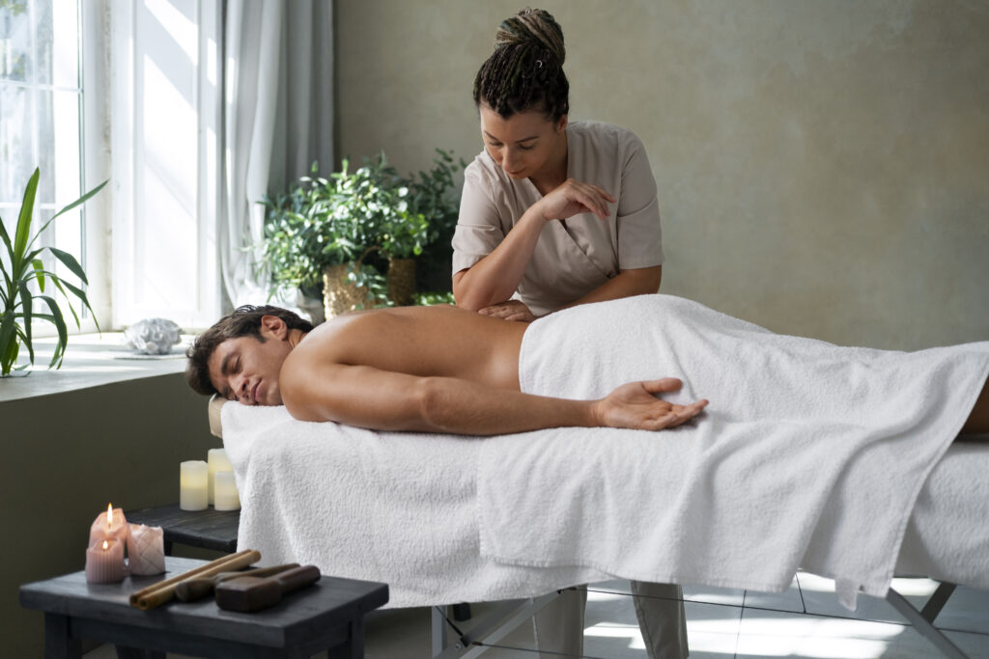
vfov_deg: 25.5
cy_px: 330
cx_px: 494
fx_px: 1456
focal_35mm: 53
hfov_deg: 37.5
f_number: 2
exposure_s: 1/640
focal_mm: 35
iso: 640
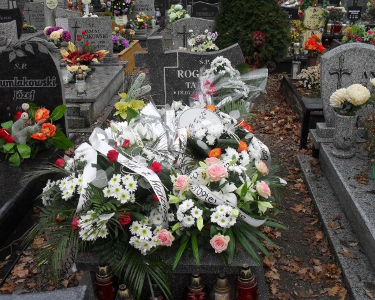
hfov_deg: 49.1
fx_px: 411
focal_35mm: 37
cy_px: 150
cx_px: 192
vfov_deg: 40.1
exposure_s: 1/180
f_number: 3.2
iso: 100
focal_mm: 6.3
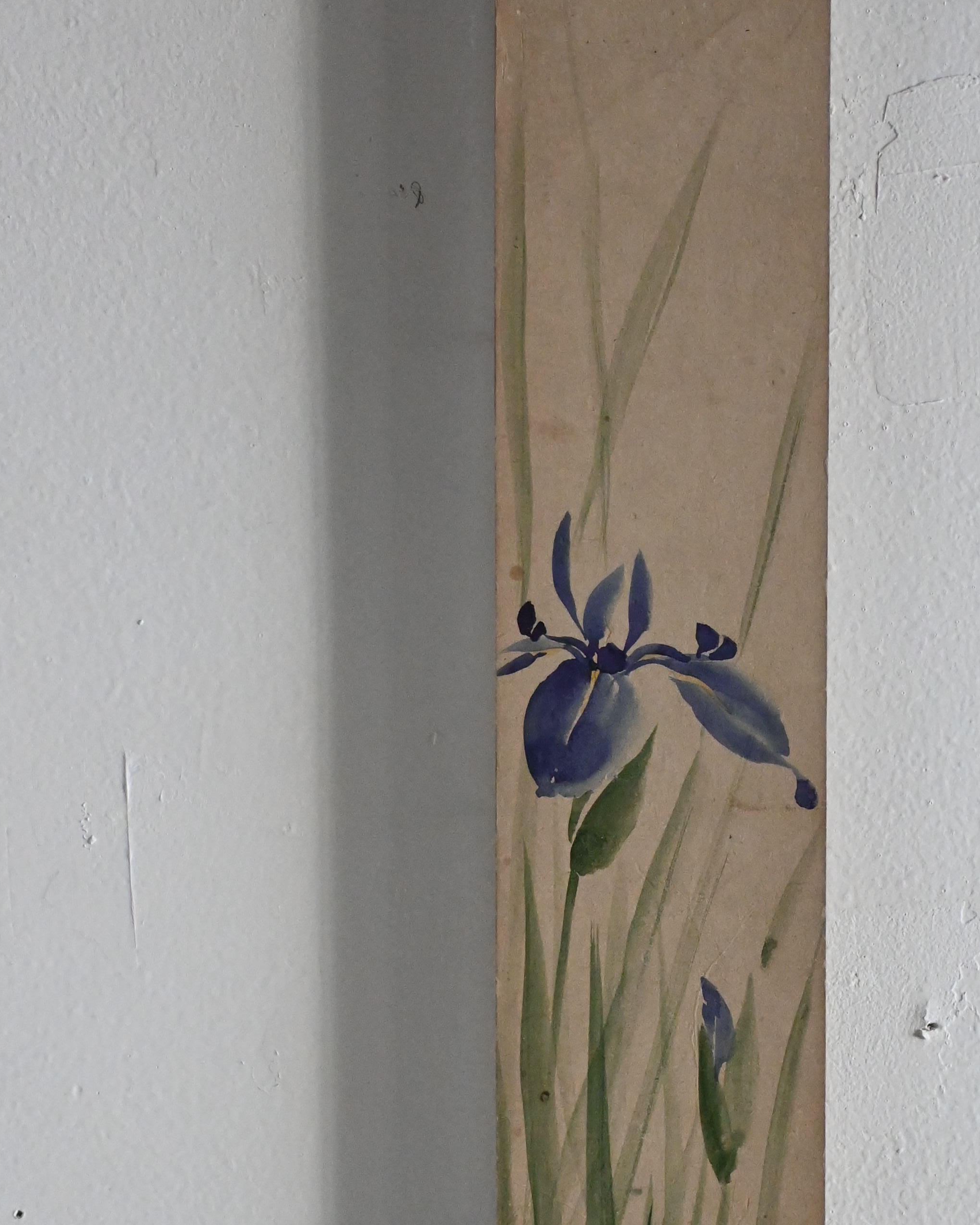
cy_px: 820
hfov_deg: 17.2
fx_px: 3227
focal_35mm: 89
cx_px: 668
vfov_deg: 21.4
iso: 3200
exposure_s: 1/100
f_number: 4.8
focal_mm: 29
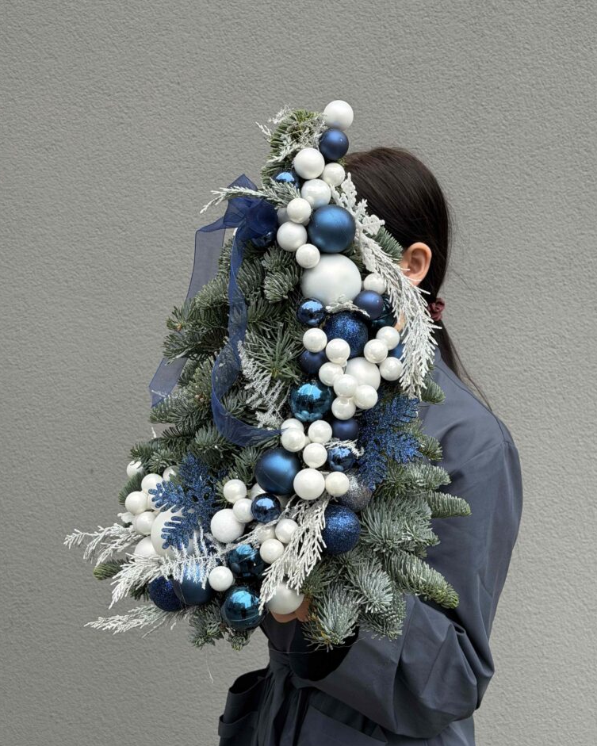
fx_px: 1126
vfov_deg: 36.6
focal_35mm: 51
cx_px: 296
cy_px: 386
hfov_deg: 29.7
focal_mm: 6.76
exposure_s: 1/125
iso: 64
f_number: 1.78
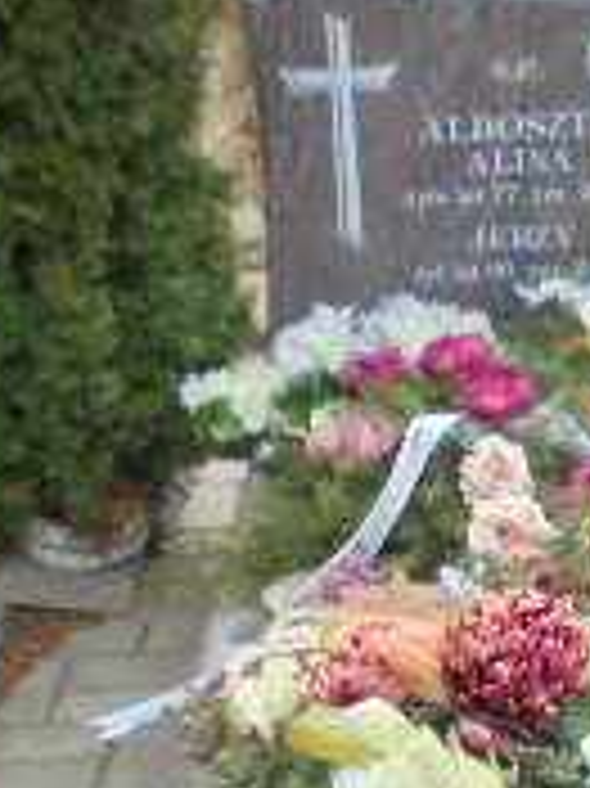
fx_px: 2162
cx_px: 437
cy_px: 554
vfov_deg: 20.6
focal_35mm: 95
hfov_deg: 15.5
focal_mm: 4.6
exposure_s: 1/400
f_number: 3.5
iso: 100
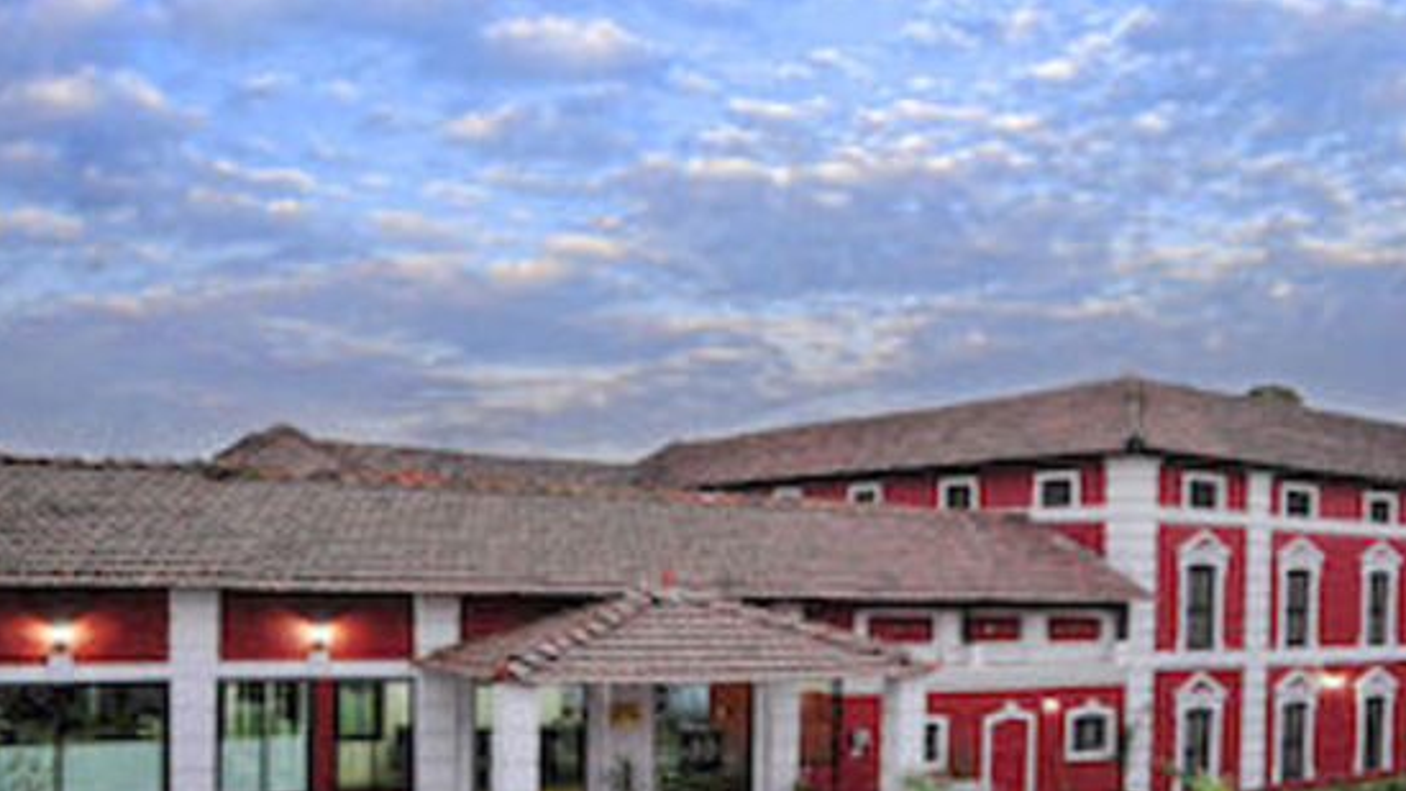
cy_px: 571
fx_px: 1230
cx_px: 853
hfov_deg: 58.9
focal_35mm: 33
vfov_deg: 35.0
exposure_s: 1/4
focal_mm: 24
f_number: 7.1
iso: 400
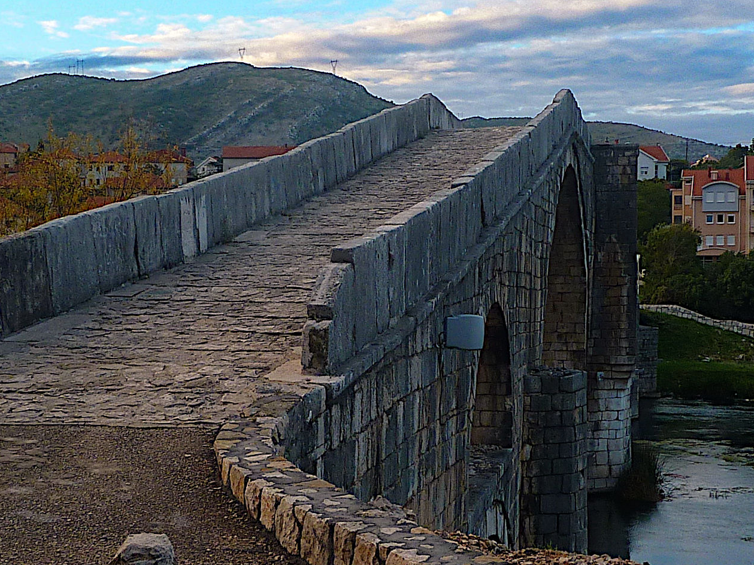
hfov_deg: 31.7
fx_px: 1329
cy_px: 323
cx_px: 343
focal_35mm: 61
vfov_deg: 24.0
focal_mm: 4.4
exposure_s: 1/125
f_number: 4
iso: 80
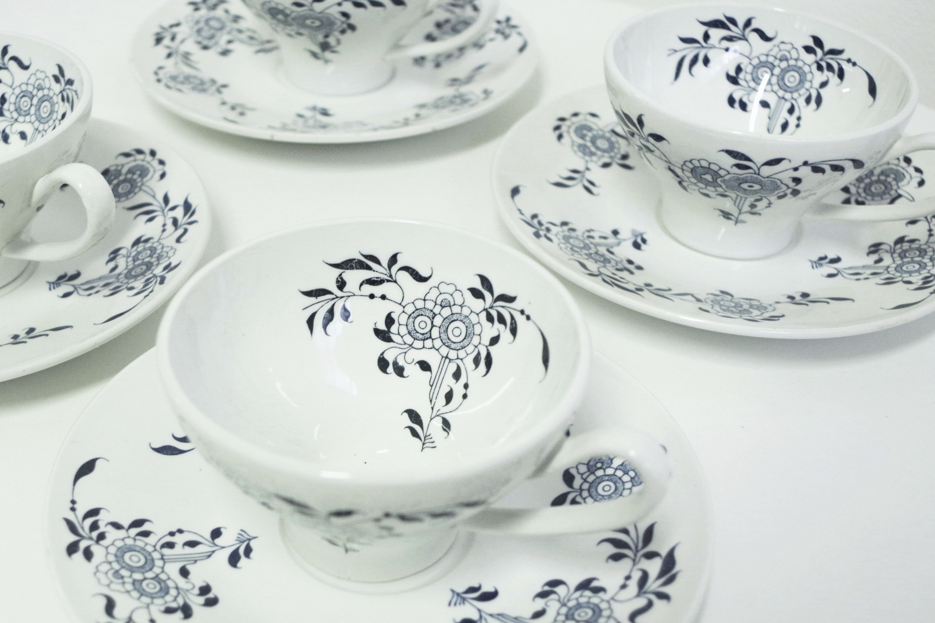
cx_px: 358
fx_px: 1299
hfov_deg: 39.4
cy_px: 329
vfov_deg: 27.0
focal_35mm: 50
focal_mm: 21.25
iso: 400
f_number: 4
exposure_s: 1/60
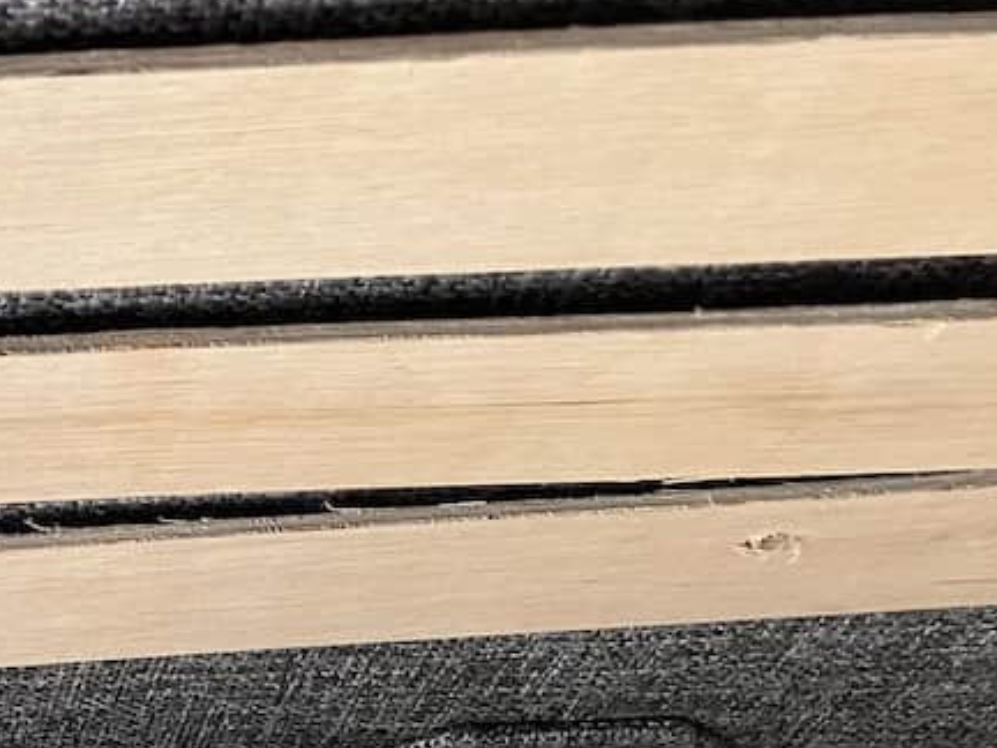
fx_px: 2391
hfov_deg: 21.5
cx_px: -270
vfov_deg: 16.5
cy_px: 1055
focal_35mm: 83
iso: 80
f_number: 1.8
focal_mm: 4
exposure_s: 1/96
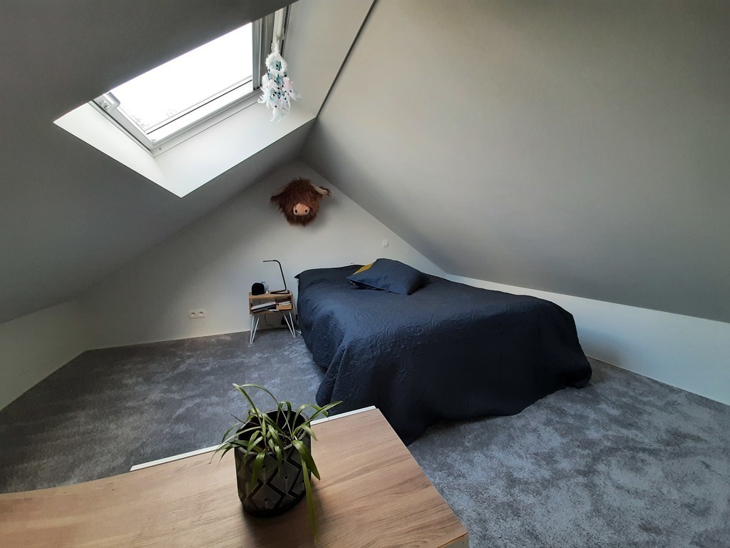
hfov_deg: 106.2
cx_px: 365
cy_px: 274
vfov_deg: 89.9
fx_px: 274
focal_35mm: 13
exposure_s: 1/50
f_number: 2.2
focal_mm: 1.42
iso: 100
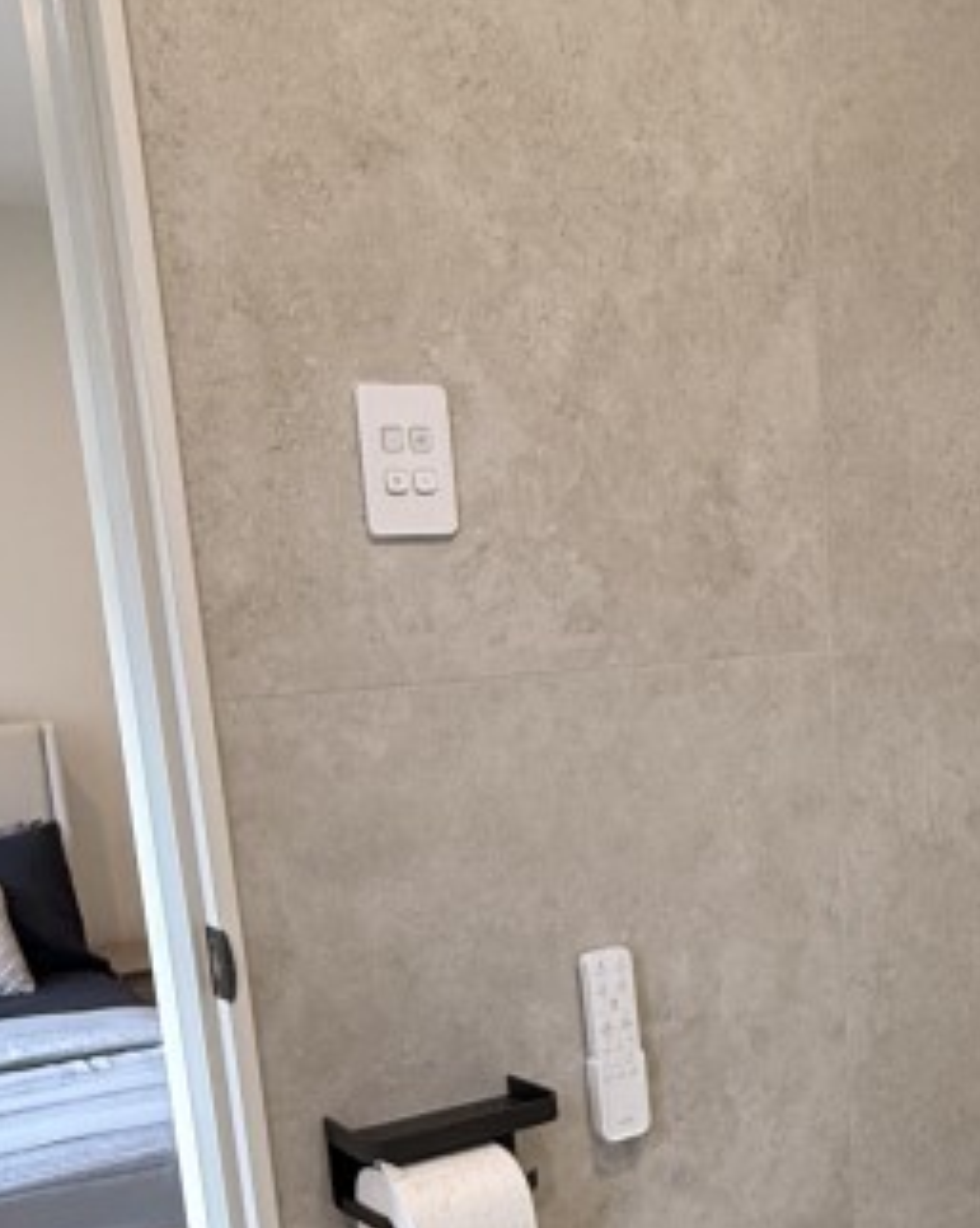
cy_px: 984
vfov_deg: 49.7
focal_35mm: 34
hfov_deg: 42.4
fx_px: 1234
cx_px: 694
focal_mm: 2.22
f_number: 2.2
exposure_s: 1/100
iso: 160
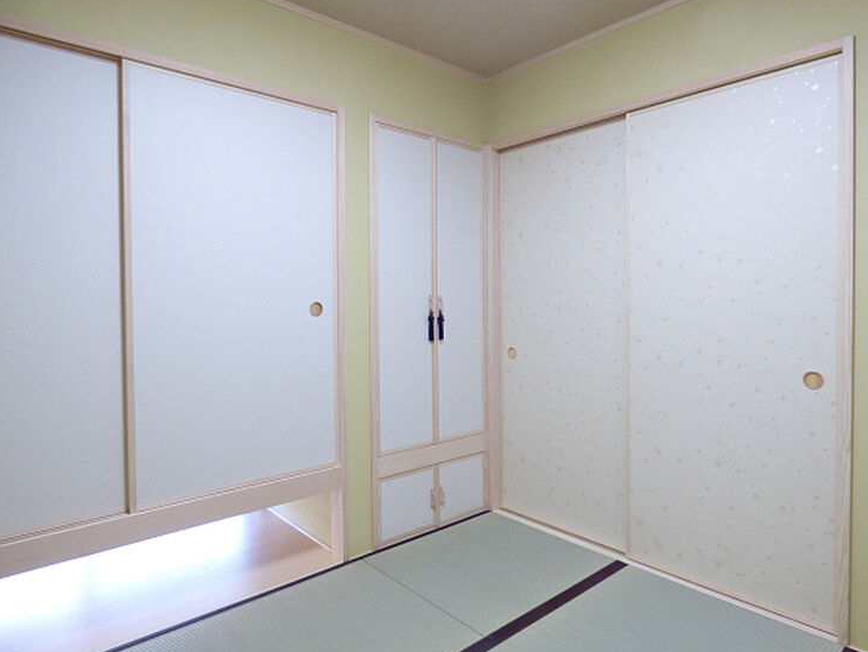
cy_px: 316
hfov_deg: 78.9
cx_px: 451
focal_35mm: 21
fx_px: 527
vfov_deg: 63.5
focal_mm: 3.58
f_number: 2.8
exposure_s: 1/50
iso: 400
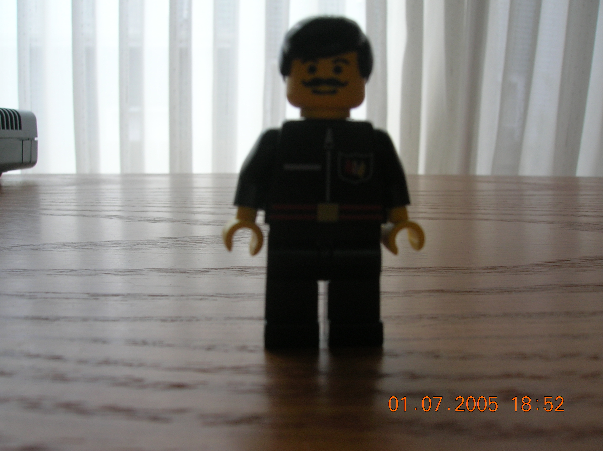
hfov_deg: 54.0
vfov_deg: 41.7
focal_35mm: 34
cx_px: 302
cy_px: 226
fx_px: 592
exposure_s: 1/36
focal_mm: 5.7
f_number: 4.9
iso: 50
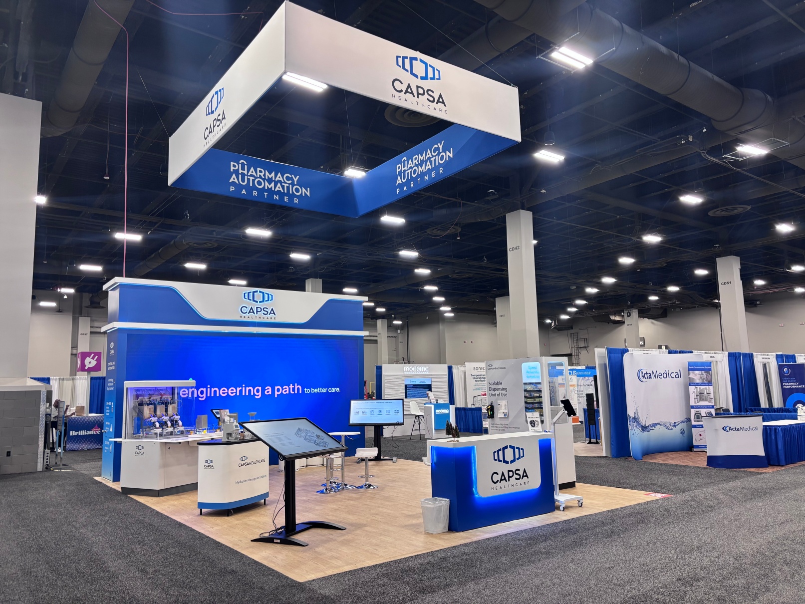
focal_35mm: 26
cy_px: 302
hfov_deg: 67.3
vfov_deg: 53.1
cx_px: 402
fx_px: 605
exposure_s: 1/80
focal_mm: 5.96
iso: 100
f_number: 1.6
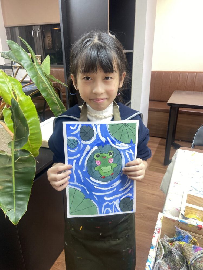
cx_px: 102
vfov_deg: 67.3
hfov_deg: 53.1
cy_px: 135
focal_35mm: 26
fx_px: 203
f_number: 1.8
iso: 64
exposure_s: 1/50
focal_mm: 4.25
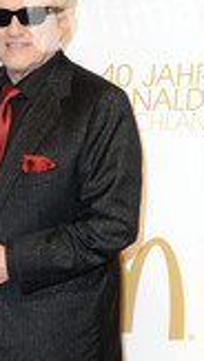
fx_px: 1381
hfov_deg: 8.3
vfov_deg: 14.7
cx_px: -64
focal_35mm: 144
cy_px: 332
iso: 800
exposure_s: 1/250
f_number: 7.1
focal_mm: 56
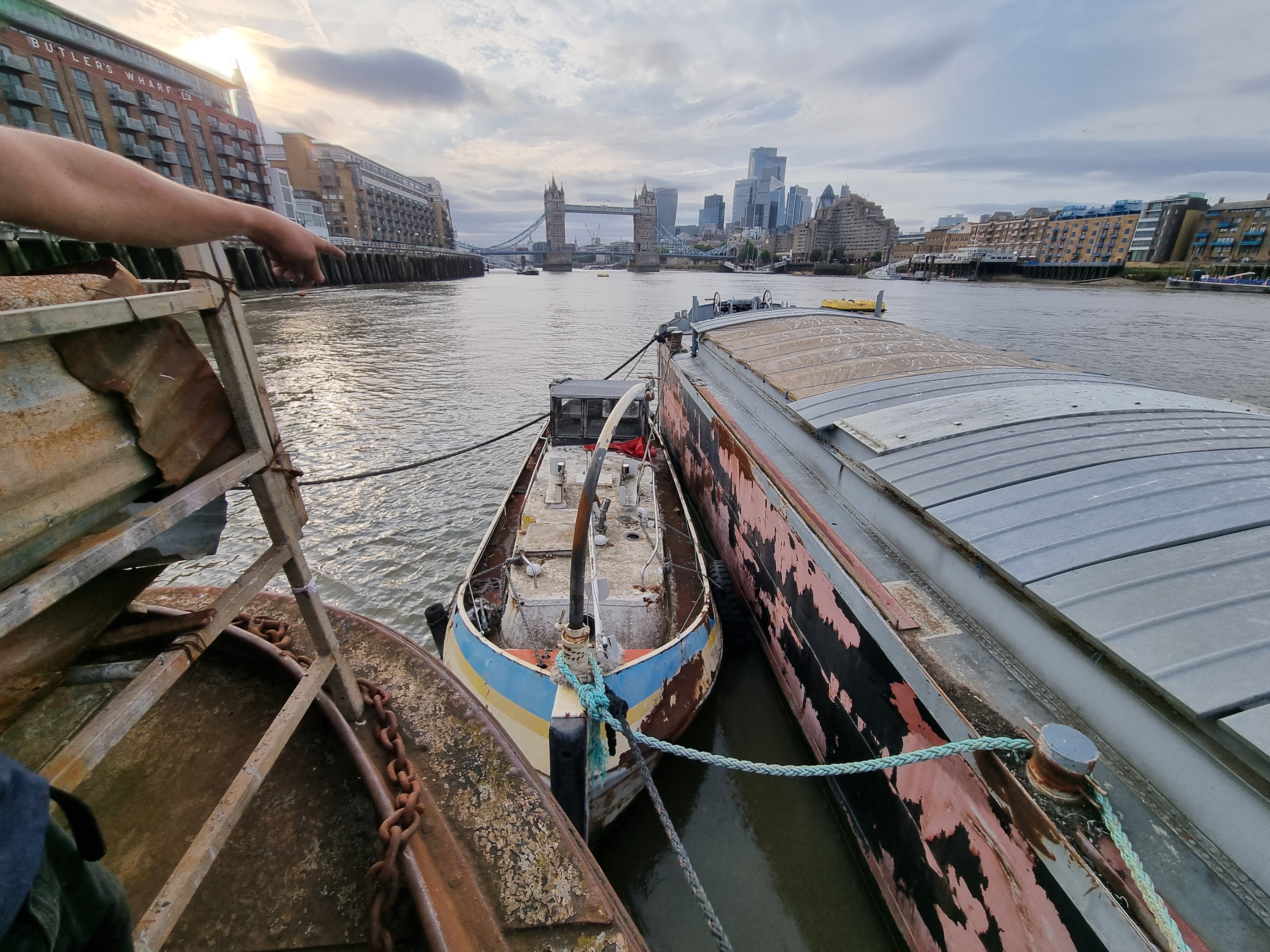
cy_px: 476
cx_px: 635
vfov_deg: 89.9
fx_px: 477
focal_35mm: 13
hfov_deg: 106.2
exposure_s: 1/1132
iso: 50
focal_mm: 2.2
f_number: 2.2
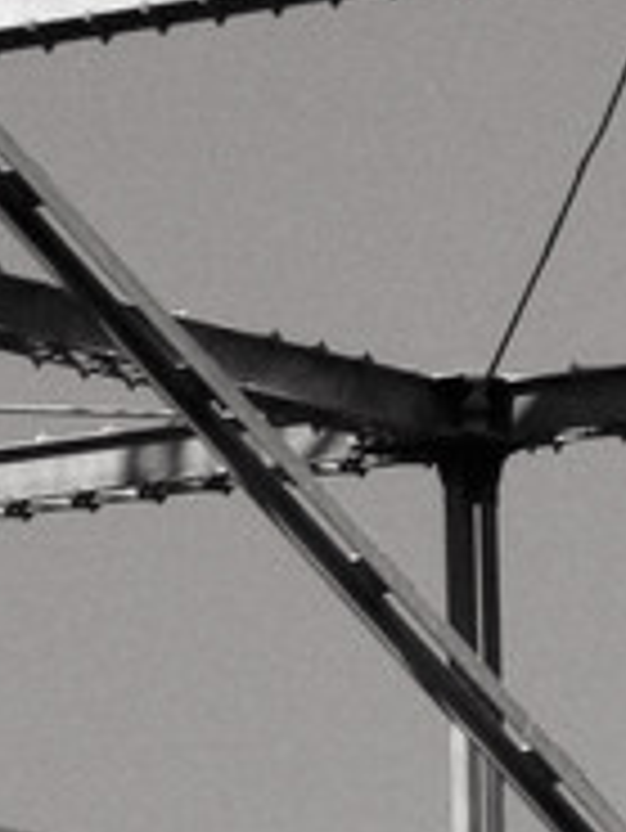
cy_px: 184
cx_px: 703
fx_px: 35982
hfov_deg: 1.0
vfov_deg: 1.3
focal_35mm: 1494
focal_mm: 72
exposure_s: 1/200
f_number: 6.5
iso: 80
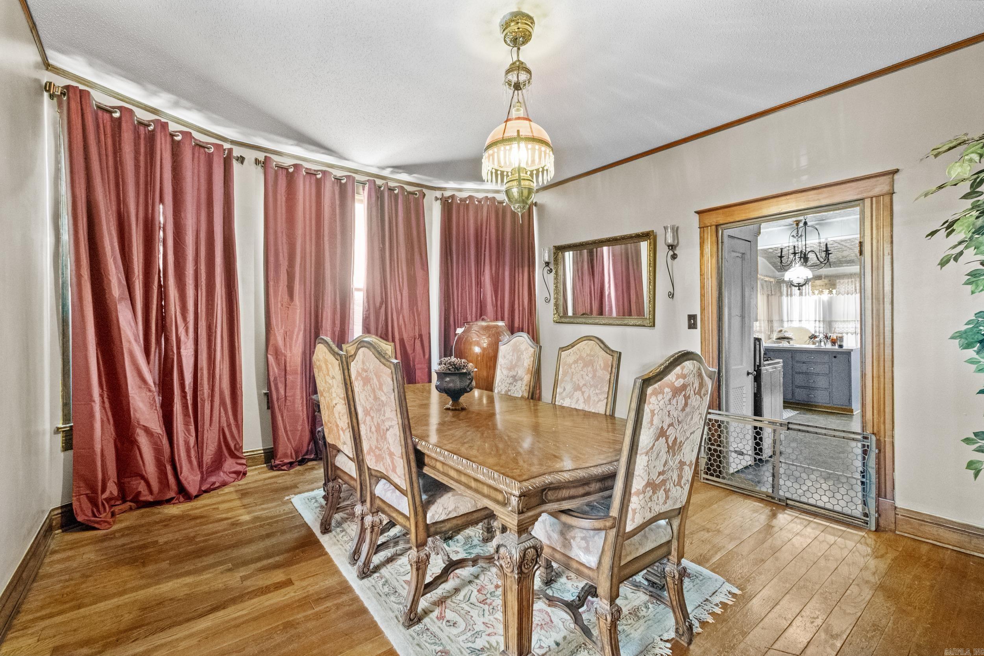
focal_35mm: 15
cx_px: 492
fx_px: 410
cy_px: 328
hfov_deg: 100.4
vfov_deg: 77.3
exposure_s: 1.5
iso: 1600
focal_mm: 10
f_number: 4.5
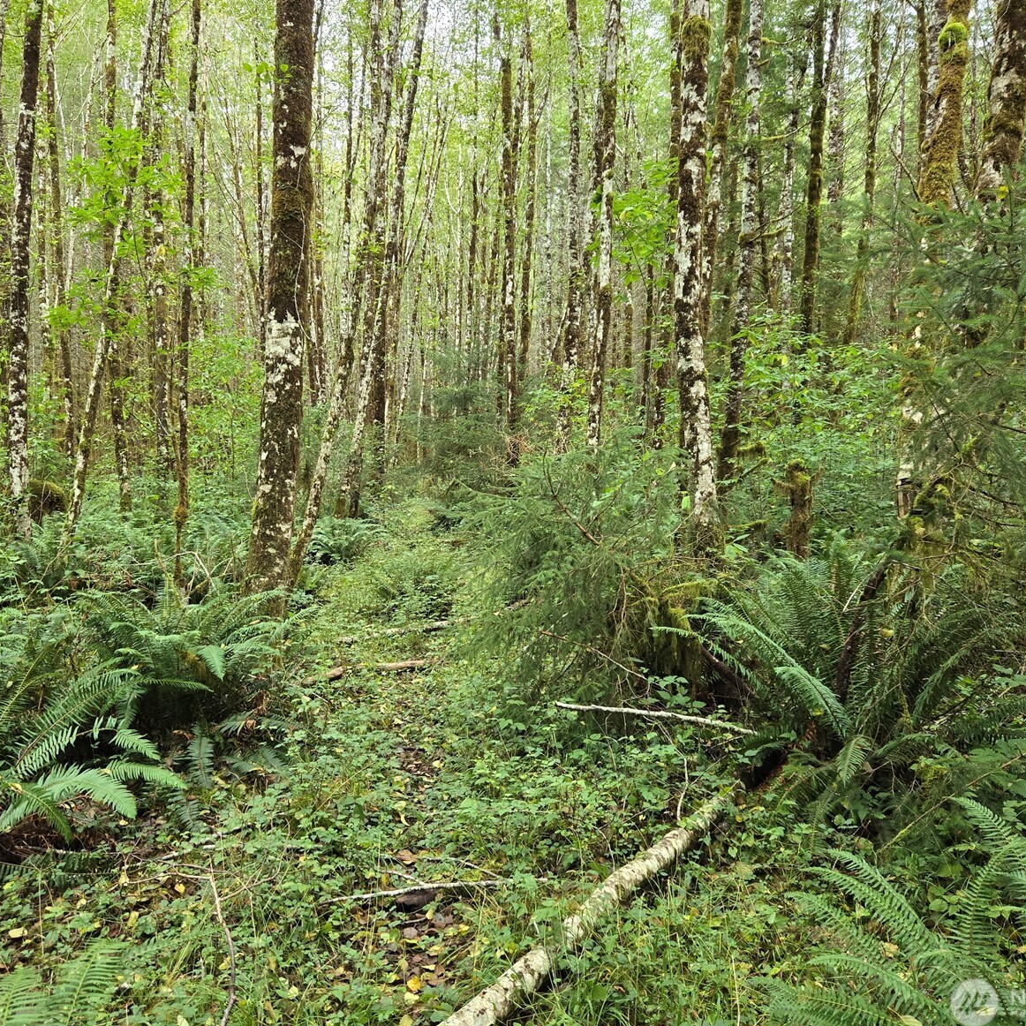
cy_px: 509
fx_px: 939
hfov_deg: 57.2
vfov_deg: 57.3
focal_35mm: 28
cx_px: 473
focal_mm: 5.4
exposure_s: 1/120
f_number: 1.8
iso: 320
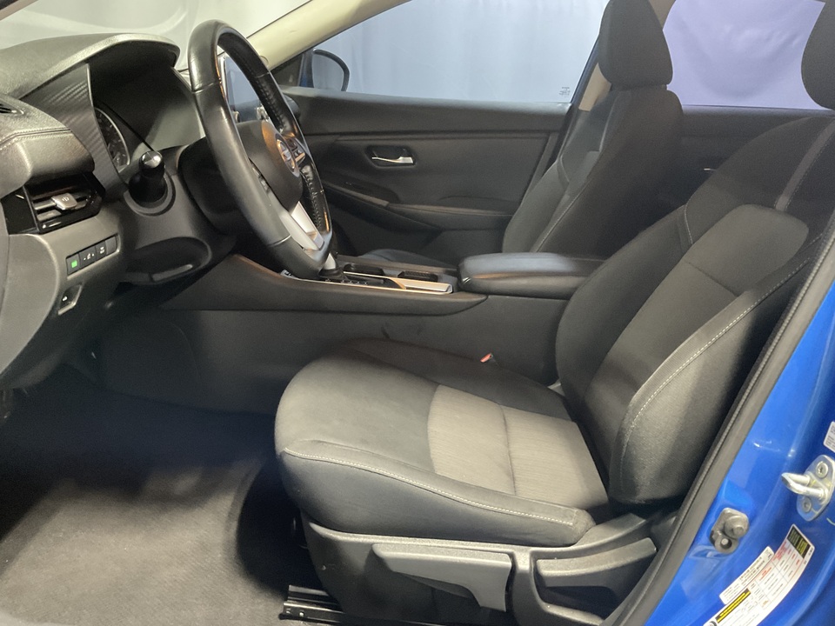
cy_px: 313
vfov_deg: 48.2
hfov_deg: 61.7
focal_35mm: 29
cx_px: 418
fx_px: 700
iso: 320
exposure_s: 1/40
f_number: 1.8
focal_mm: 3
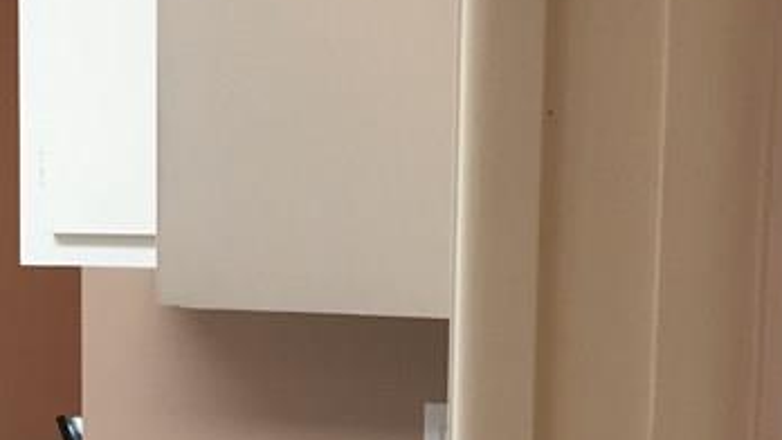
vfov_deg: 12.8
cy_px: 505
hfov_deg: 22.9
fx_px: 1929
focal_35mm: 93
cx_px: 306
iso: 50
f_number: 2.2
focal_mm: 4.15
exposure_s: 1/30
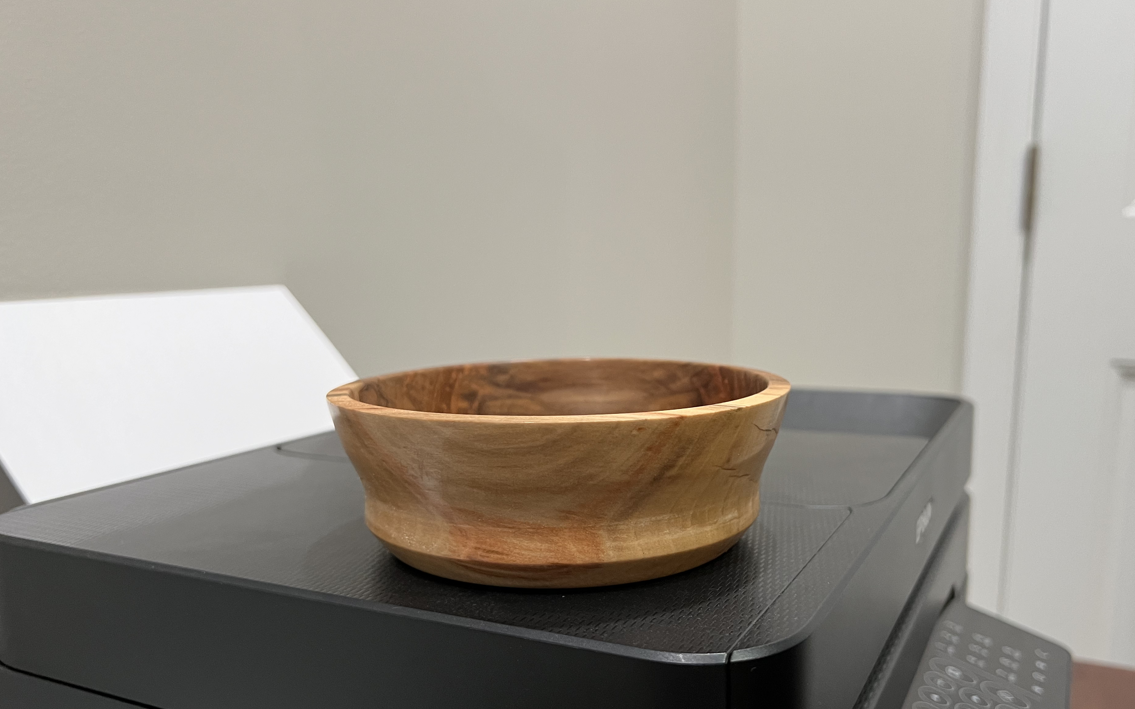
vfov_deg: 41.7
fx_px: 928
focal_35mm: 30
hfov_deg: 62.8
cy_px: 421
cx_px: 616
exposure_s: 1/60
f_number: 1.5
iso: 160
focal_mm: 5.7
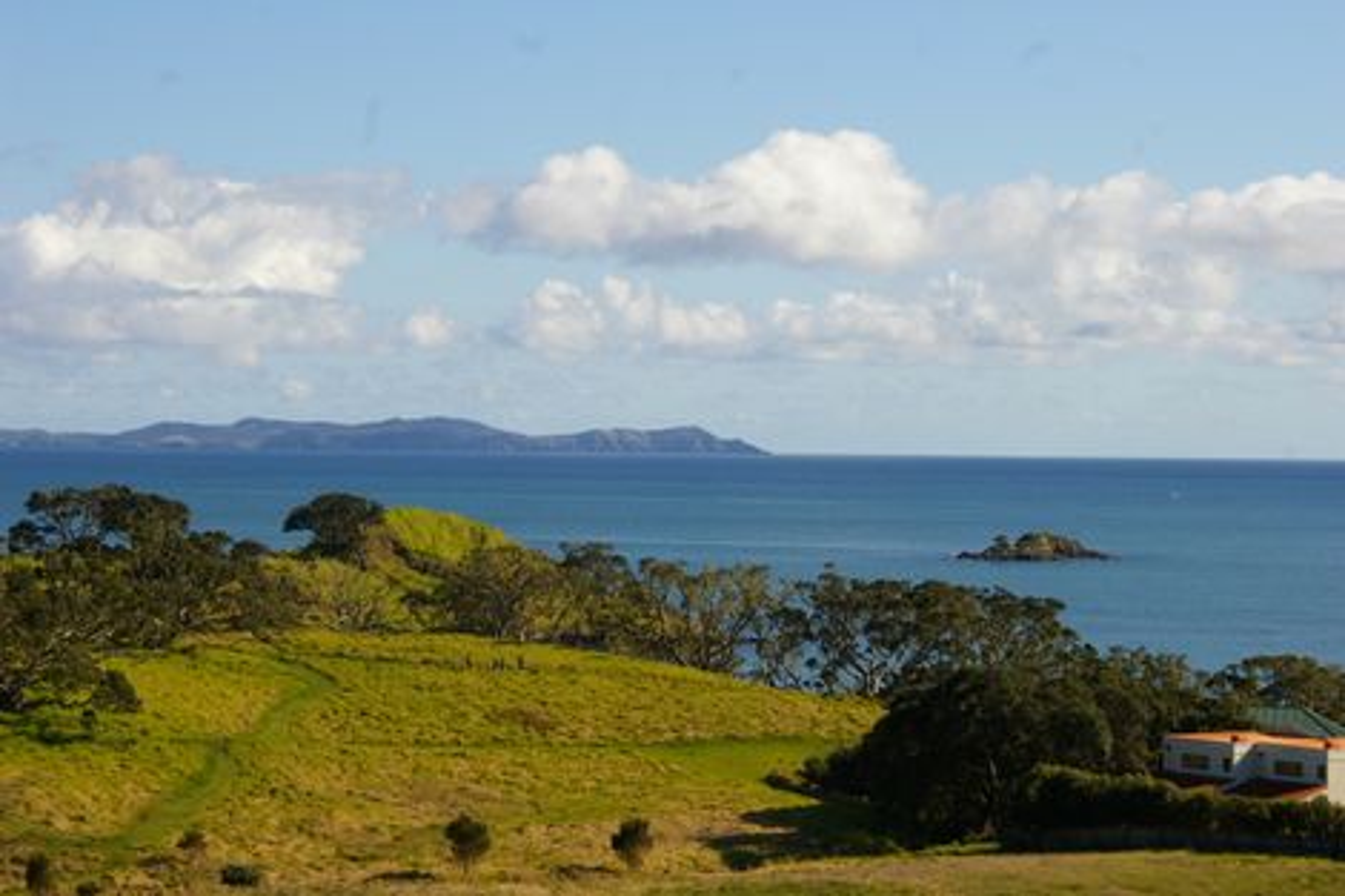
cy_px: 448
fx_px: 3809
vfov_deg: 13.4
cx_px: 672
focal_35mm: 102
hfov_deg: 20.0
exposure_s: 1/350
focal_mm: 68
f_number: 9.5
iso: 200
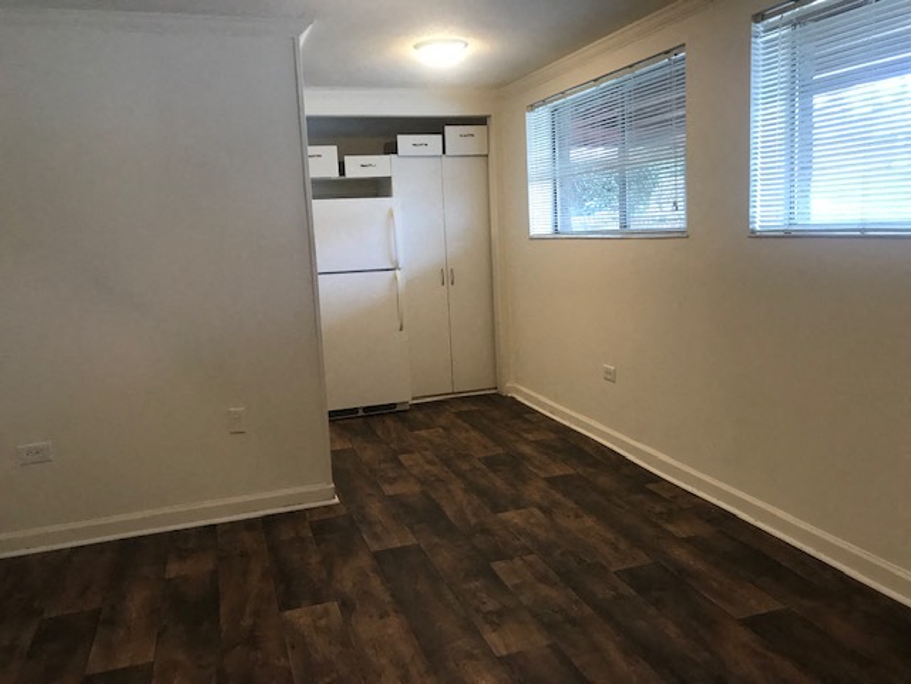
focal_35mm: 28
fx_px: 737
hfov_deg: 63.4
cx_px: 456
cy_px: 342
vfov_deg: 49.7
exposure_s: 1/30
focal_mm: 3.99
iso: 32
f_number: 1.8
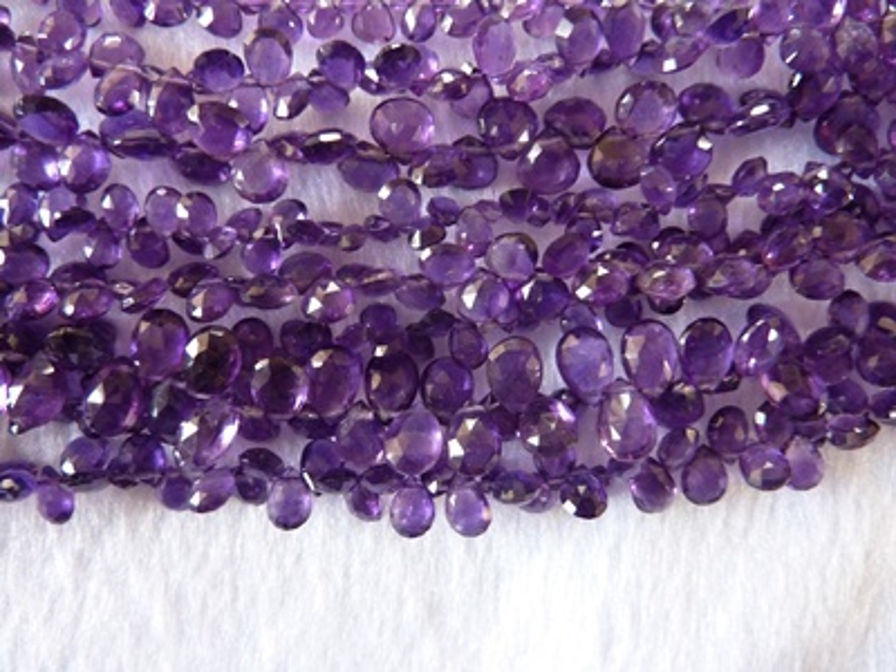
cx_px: 448
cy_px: 336
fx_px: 647
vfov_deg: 54.9
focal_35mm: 25
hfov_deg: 69.4
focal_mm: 4.1
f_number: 3.3
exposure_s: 1/30
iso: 320
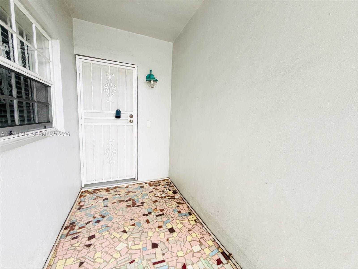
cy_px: 134
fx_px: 145
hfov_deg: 102.1
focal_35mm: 14
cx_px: 179
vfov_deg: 85.7
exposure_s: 1/99
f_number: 2.2
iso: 80
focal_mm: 2.22
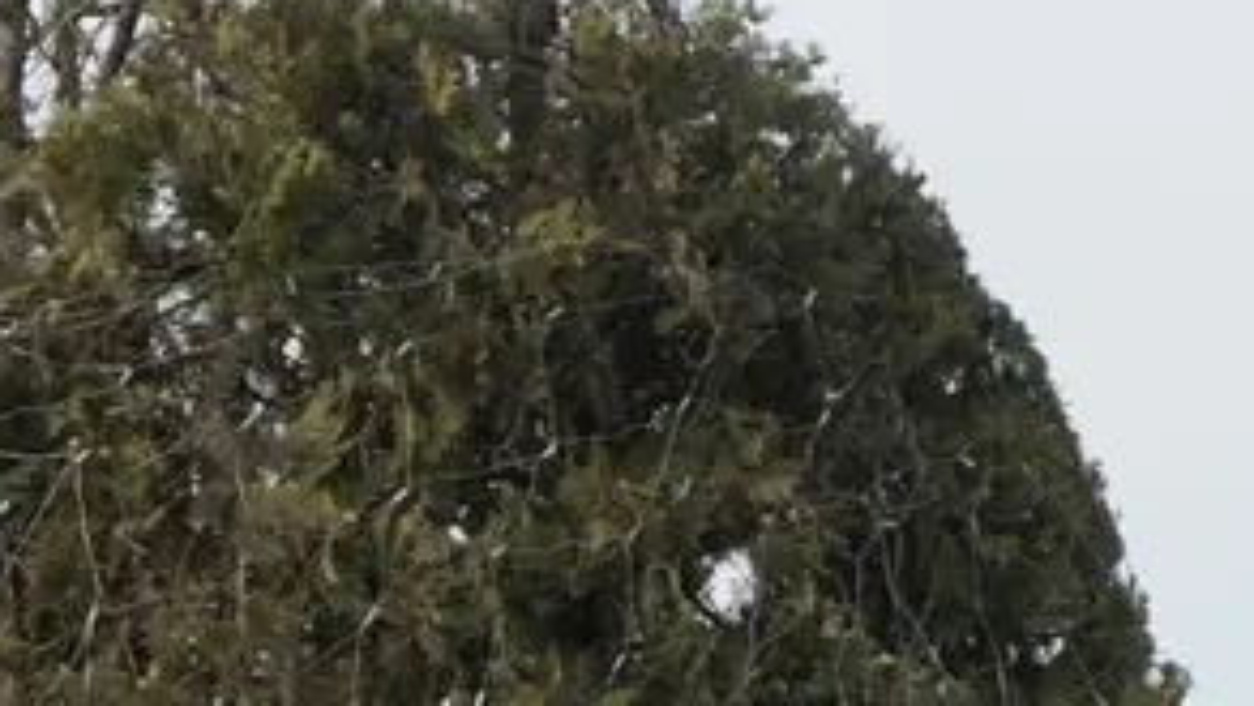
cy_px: 1391
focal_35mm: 300
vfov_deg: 4.0
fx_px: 9978
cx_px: 1468
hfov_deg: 7.1
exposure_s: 1/160
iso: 100
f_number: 7.1
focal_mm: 70
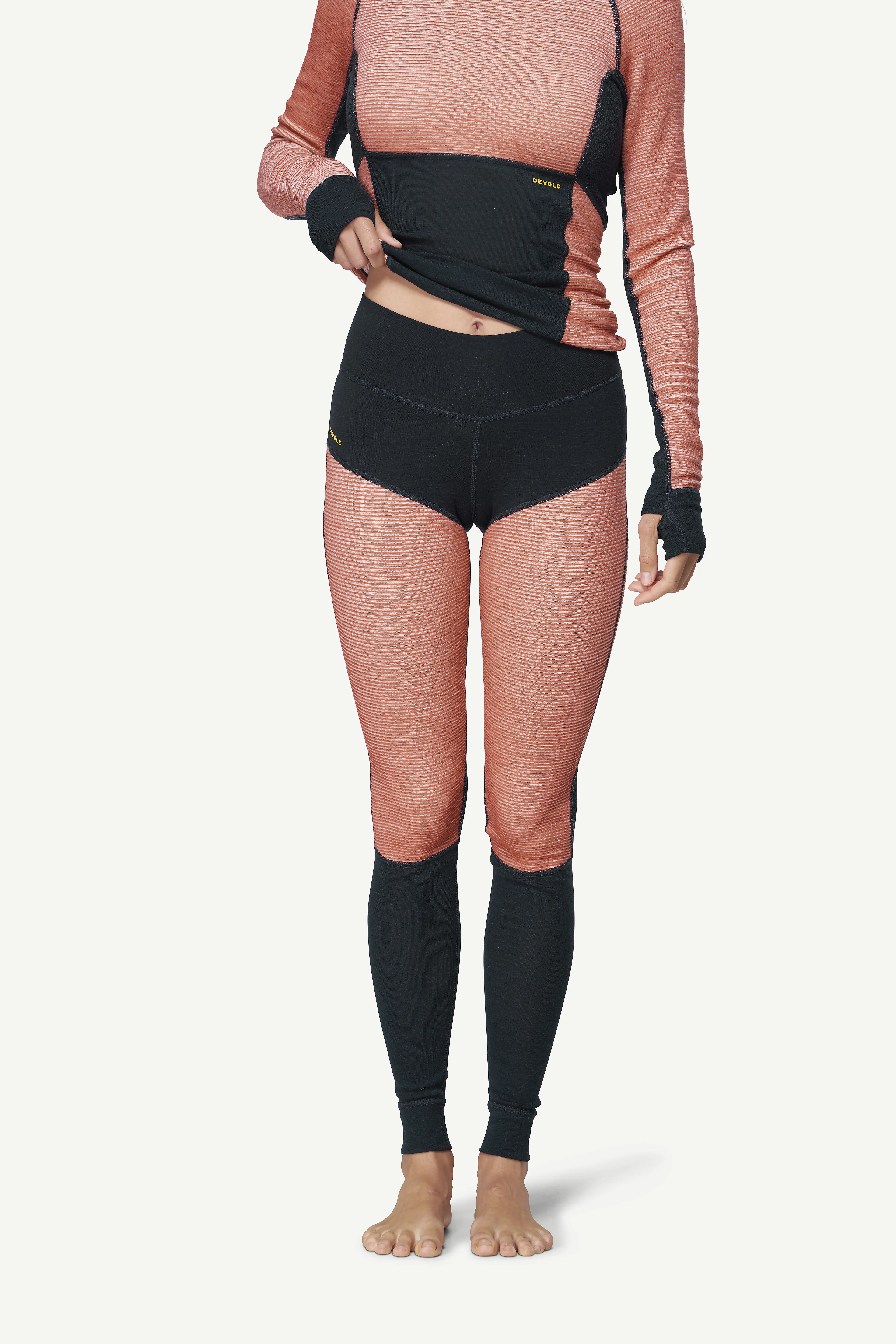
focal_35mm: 109
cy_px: 672
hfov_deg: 12.6
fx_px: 4069
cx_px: 448
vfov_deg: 18.8
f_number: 5.6
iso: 100
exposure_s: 1/50
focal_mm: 109
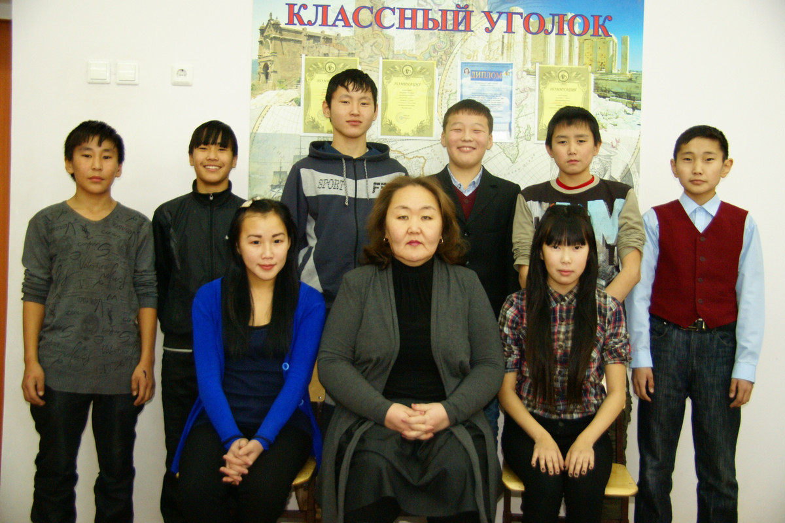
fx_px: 850
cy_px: 262
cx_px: 392
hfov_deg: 49.6
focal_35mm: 39
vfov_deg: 34.2
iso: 800
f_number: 4
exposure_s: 1/125
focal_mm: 26
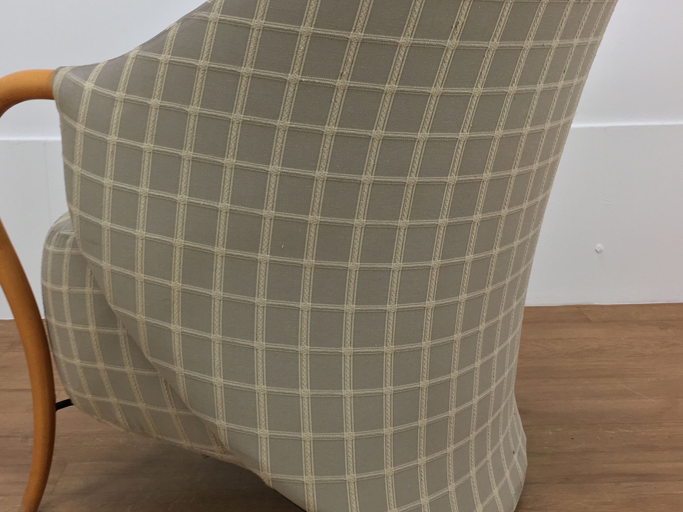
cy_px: 242
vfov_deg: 32.9
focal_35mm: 44
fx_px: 868
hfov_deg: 42.9
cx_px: 298
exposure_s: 1/33
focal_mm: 4.15
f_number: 2.2
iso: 32
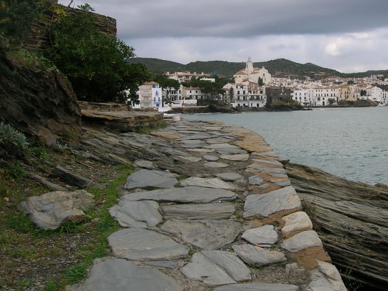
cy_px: 90
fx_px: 560
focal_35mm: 50
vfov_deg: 28.8
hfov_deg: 37.5
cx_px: 279
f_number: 4.9
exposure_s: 1/260
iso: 50
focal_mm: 5.7
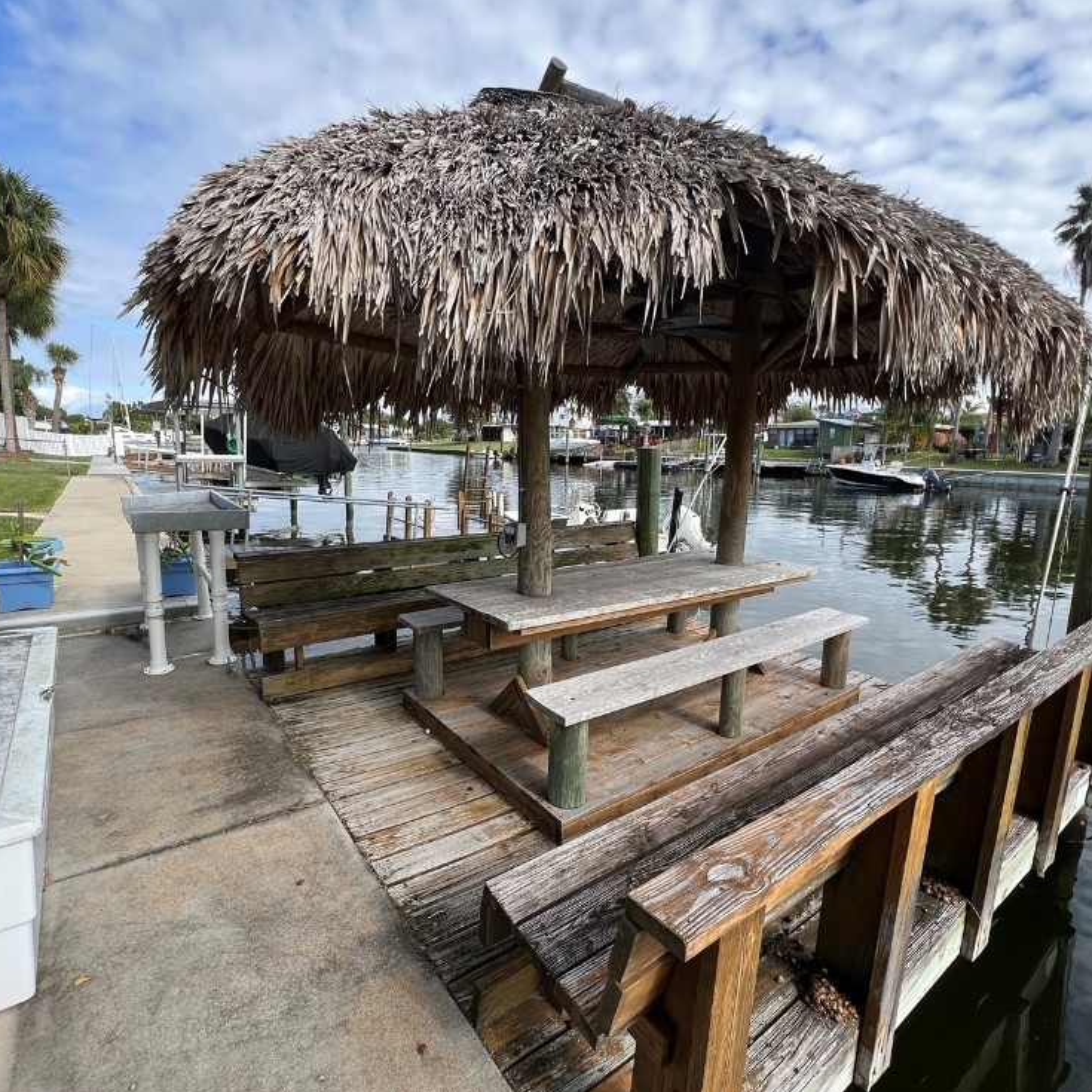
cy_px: 541
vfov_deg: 87.4
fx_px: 571
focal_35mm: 16
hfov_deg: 87.4
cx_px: 530
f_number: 1.8
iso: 32
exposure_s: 1/779
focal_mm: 1.57
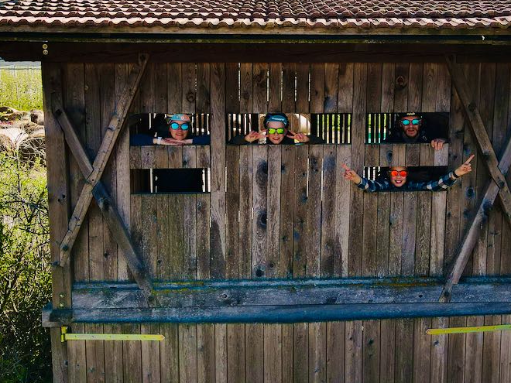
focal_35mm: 40
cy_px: 122
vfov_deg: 35.5
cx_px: 295
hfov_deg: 46.6
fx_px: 590
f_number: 2.8
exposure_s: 1/125
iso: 100
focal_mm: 4.5
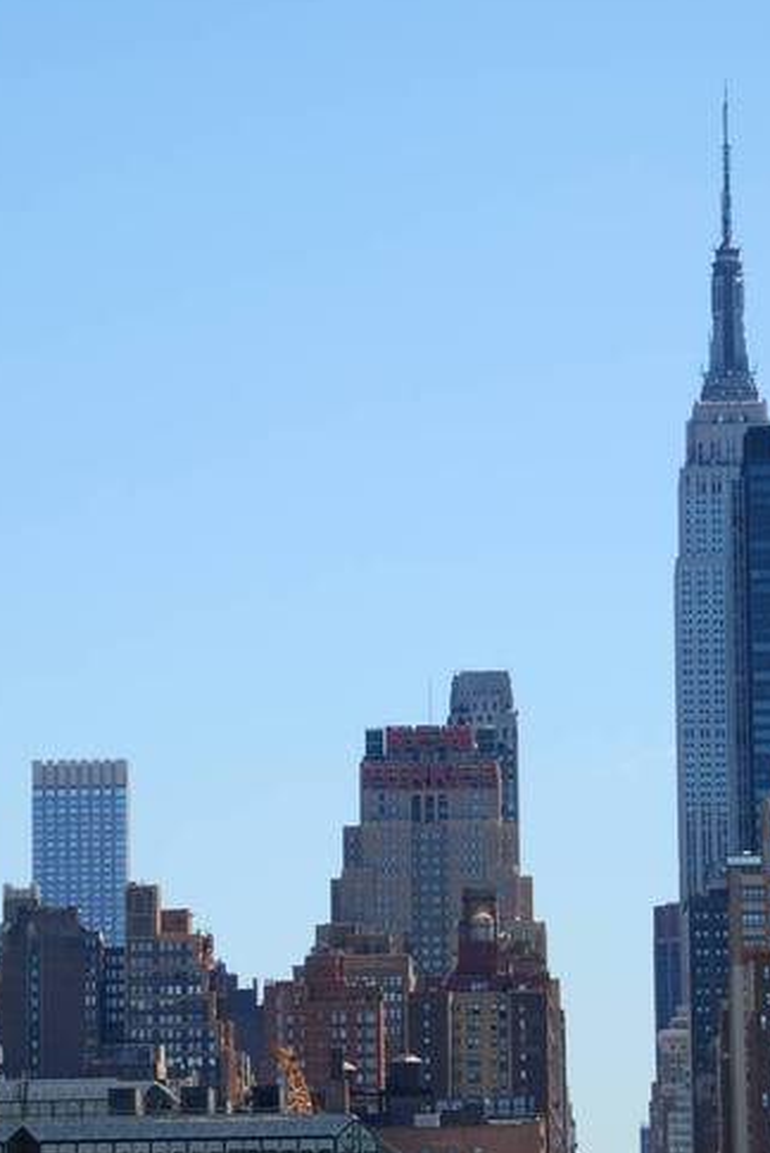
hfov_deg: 6.7
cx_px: 406
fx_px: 6590
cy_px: 625
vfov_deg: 10.0
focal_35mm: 206
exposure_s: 1/400
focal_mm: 95
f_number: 5.3
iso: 100
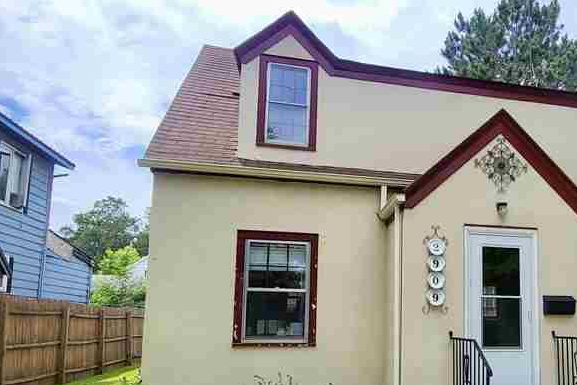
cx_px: 422
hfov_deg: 59.1
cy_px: 271
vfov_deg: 42.7
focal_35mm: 30
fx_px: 481
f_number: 2.2
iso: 32
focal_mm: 1.74
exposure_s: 1/1163
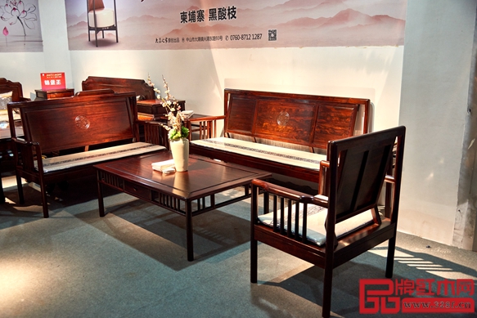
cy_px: 157
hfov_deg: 54.4
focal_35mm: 35
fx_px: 464
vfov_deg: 37.9
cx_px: 232
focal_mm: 34
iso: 1600
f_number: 4
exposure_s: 1/80
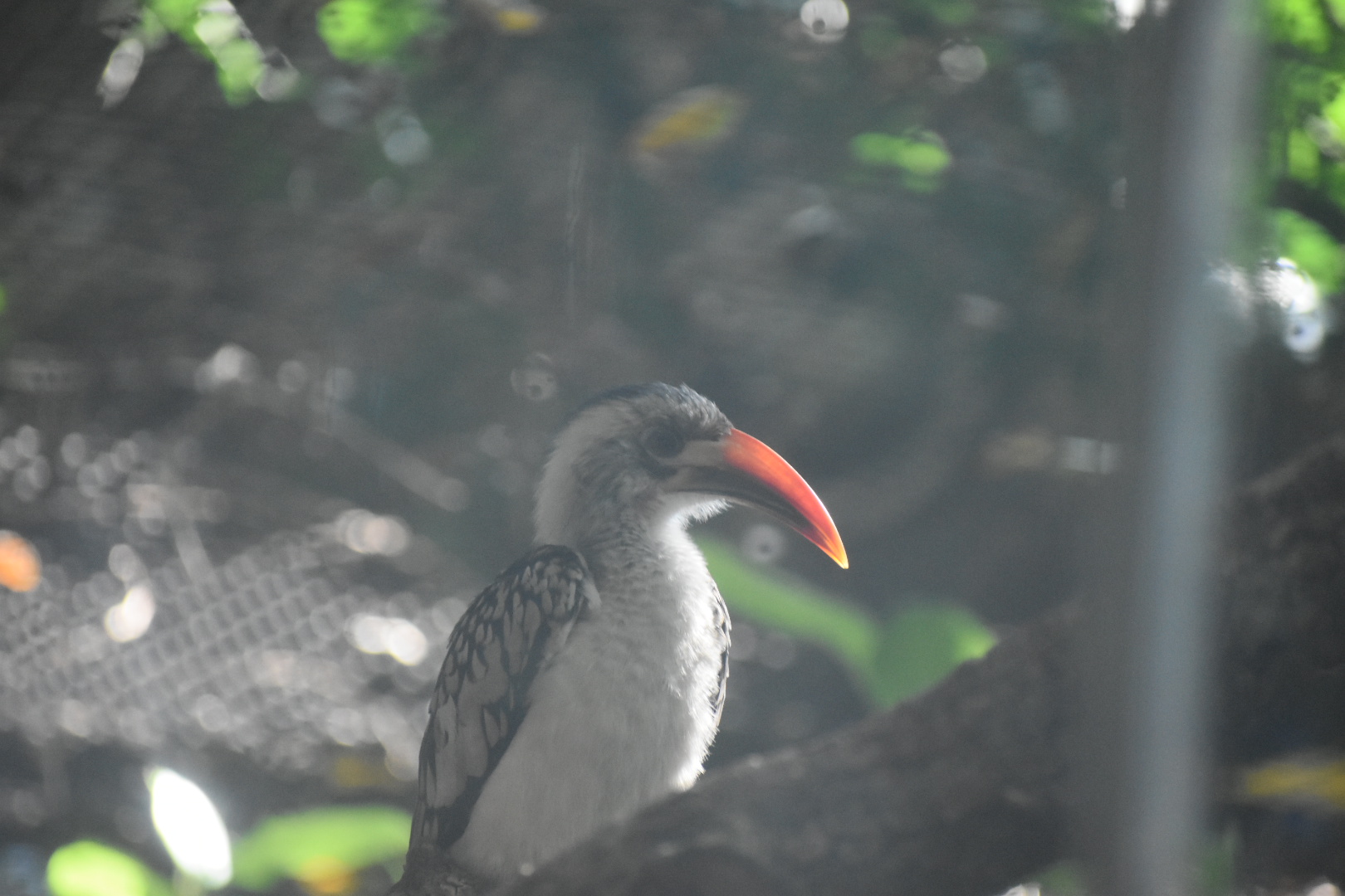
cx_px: 672
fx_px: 12328
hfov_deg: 6.2
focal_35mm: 330
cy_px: 448
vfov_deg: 4.2
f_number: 5.6
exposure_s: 1/400
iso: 3200
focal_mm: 220
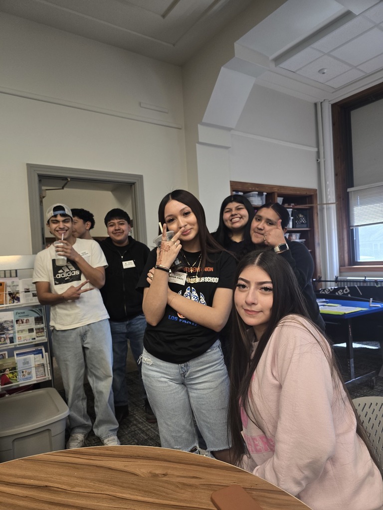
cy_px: 255
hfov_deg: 58.9
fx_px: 339
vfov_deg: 73.9
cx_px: 192
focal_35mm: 23
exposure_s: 1/120
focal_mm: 6.3
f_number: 1.7
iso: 250
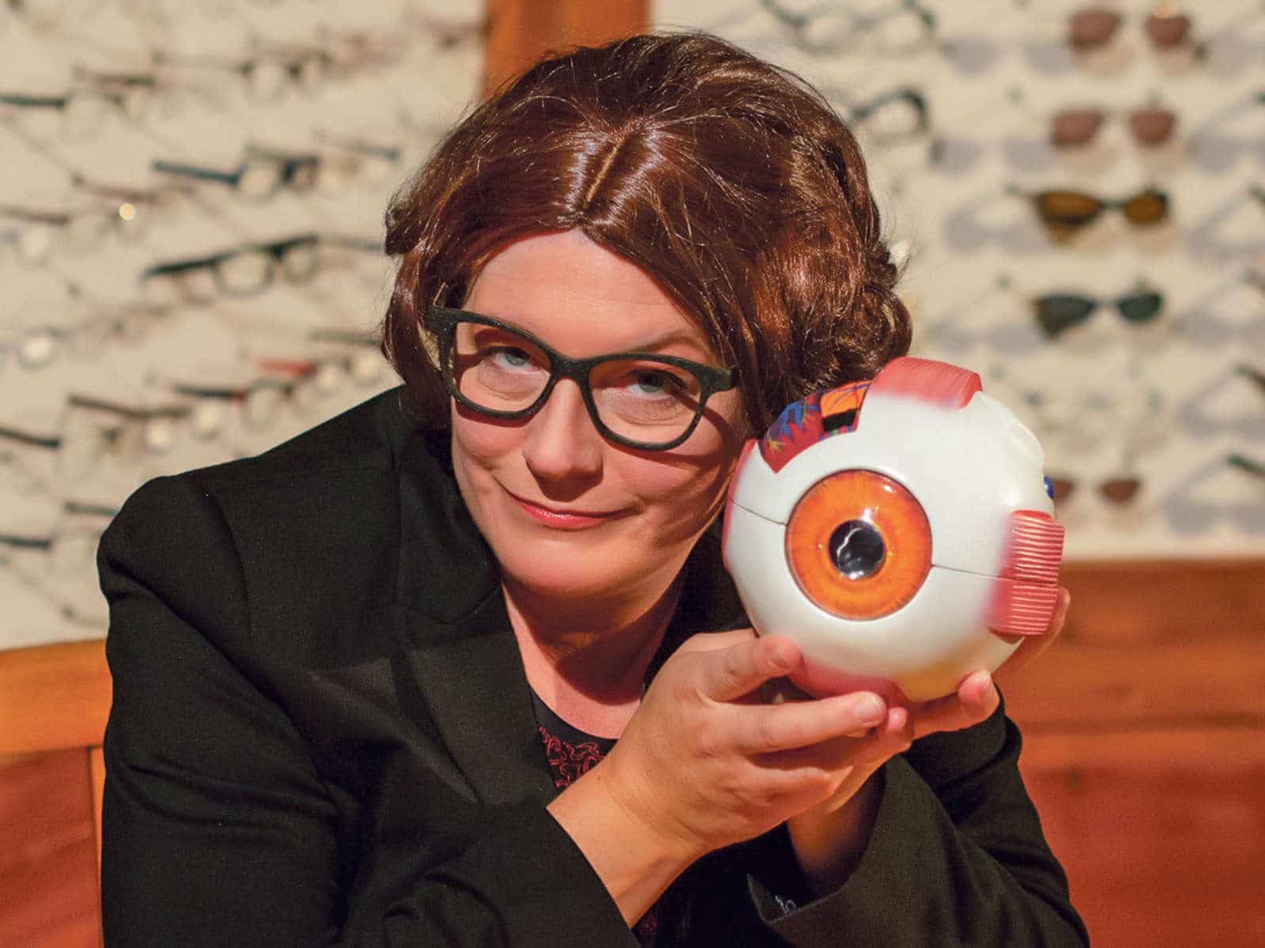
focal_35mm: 90
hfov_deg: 21.8
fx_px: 3288
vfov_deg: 16.4
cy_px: 474
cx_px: 632
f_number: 2.5
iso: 1000
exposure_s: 1/200
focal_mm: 45
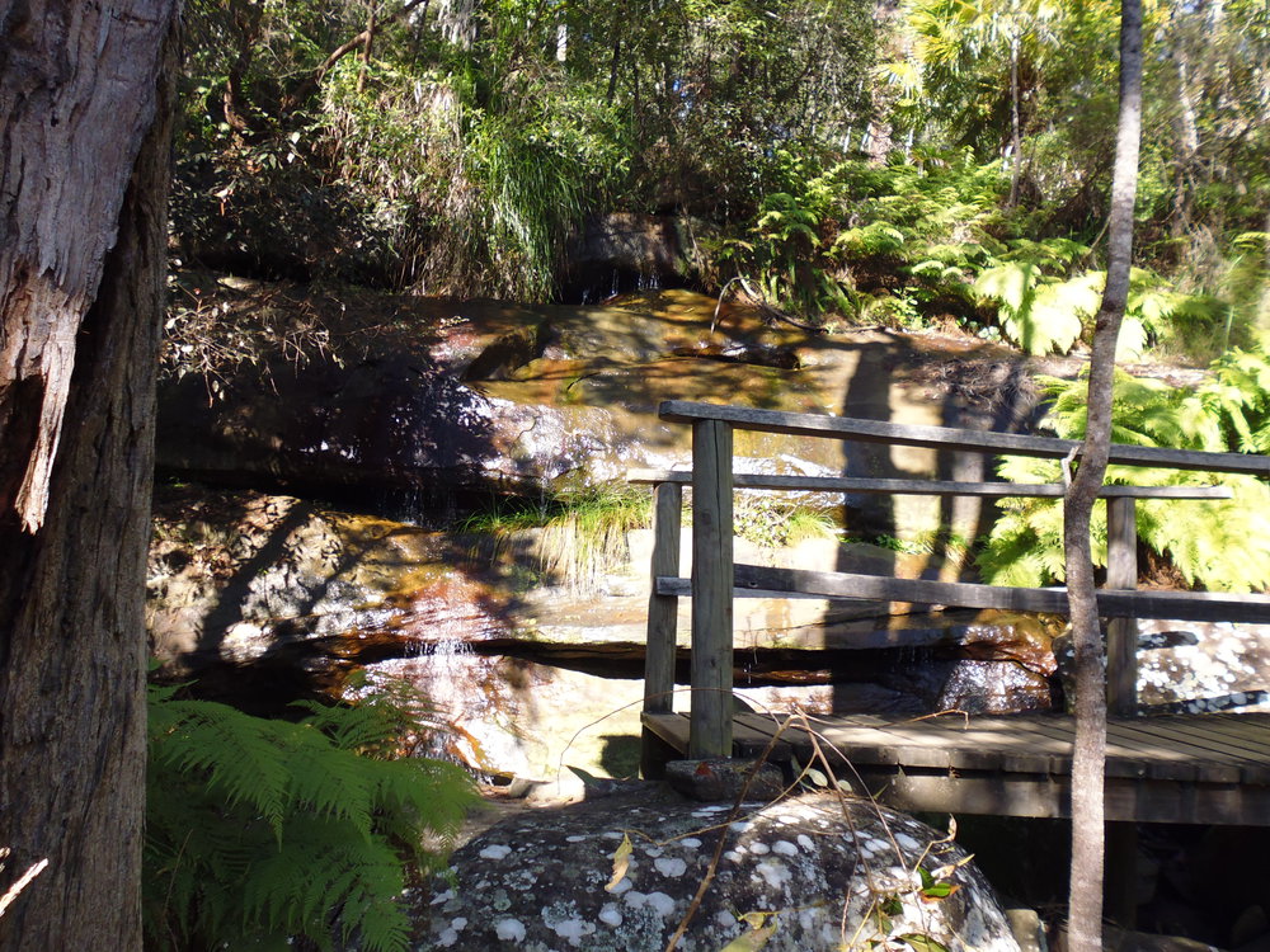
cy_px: 476
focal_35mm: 27
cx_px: 635
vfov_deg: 51.4
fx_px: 991
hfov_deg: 65.3
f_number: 3
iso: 100
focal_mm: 4.8
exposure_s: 1/125
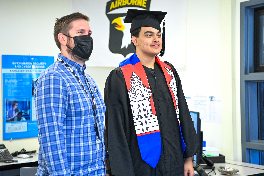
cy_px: 88
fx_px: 477
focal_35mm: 65
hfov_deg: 31.0
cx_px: 132
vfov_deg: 20.9
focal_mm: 65
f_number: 2.8
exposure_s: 1/60
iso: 900
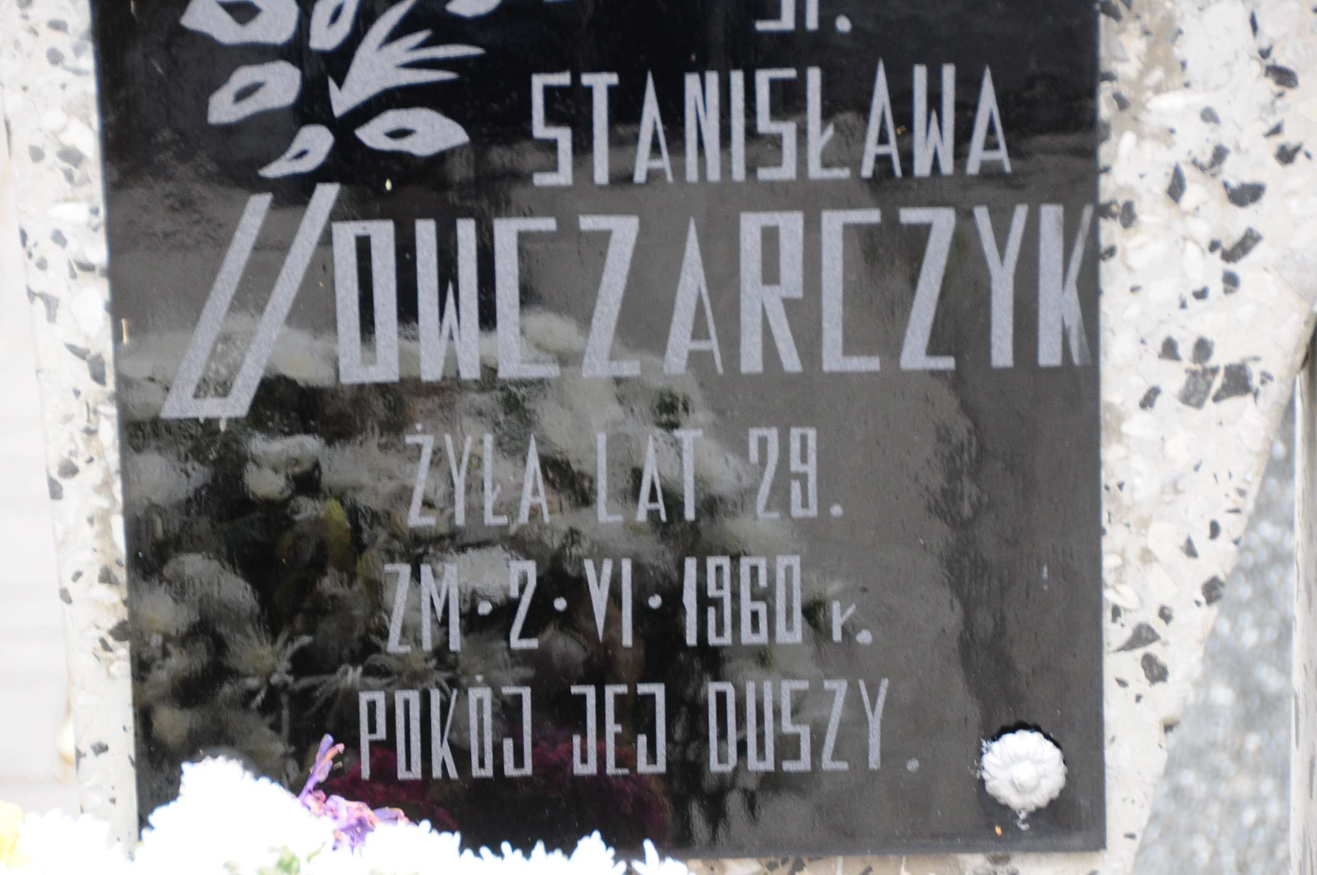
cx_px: 658
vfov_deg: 6.8
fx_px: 7399
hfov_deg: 10.2
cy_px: 438
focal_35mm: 202
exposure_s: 1/100
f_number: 7.1
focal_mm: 135
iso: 640
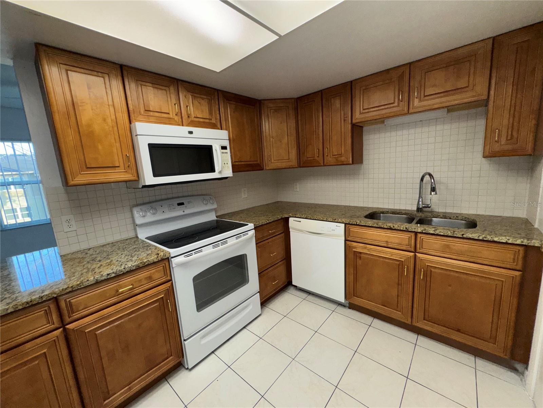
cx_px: 272
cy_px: 204
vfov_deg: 85.7
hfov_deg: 102.1
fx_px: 220
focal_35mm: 14
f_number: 2.2
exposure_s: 1/120
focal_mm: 2.22
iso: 80
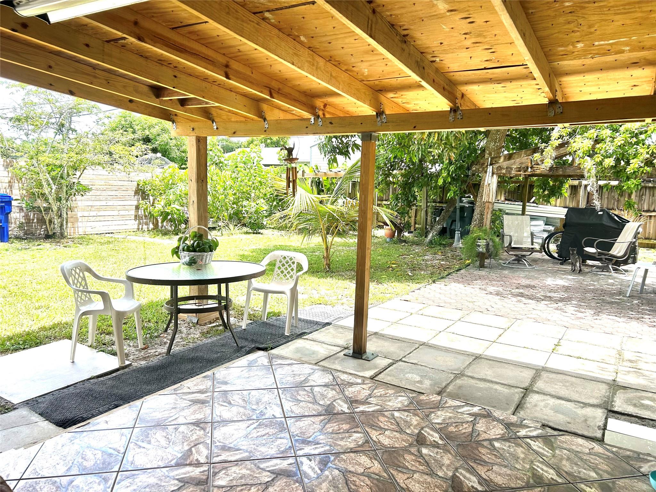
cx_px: 328
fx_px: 493
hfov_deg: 67.3
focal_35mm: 26
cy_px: 246
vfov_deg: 53.1
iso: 50
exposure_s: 1/1238
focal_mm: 5.7
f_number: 1.5
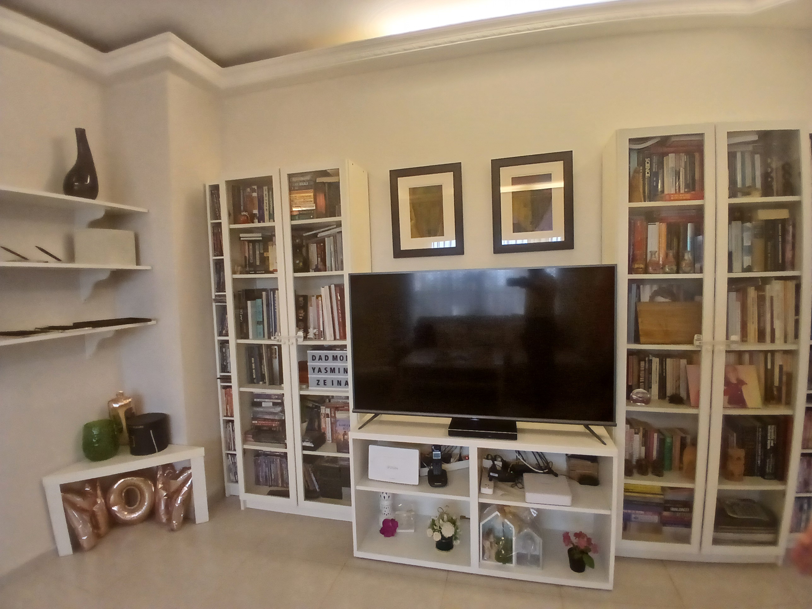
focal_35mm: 17
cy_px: 304
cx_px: 406
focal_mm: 1.4
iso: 200
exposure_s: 1/33.3
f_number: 2.2
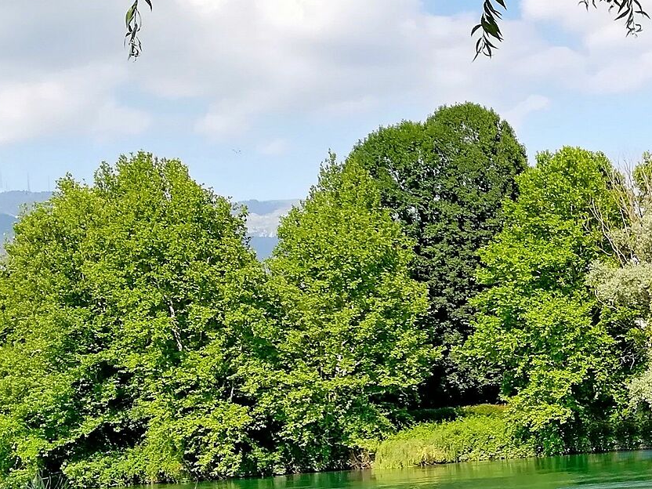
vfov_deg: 19.6
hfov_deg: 24.4
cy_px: 304
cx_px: 705
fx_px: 1413
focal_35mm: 75
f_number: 2.2
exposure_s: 1/659
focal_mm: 3.83
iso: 50
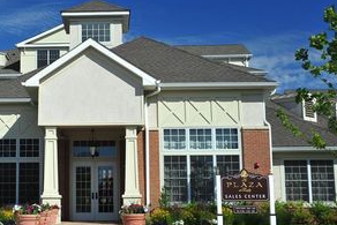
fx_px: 721
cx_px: 83
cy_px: 94
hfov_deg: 26.0
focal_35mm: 77
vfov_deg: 17.7
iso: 100
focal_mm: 45
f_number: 7.1
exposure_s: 1/200
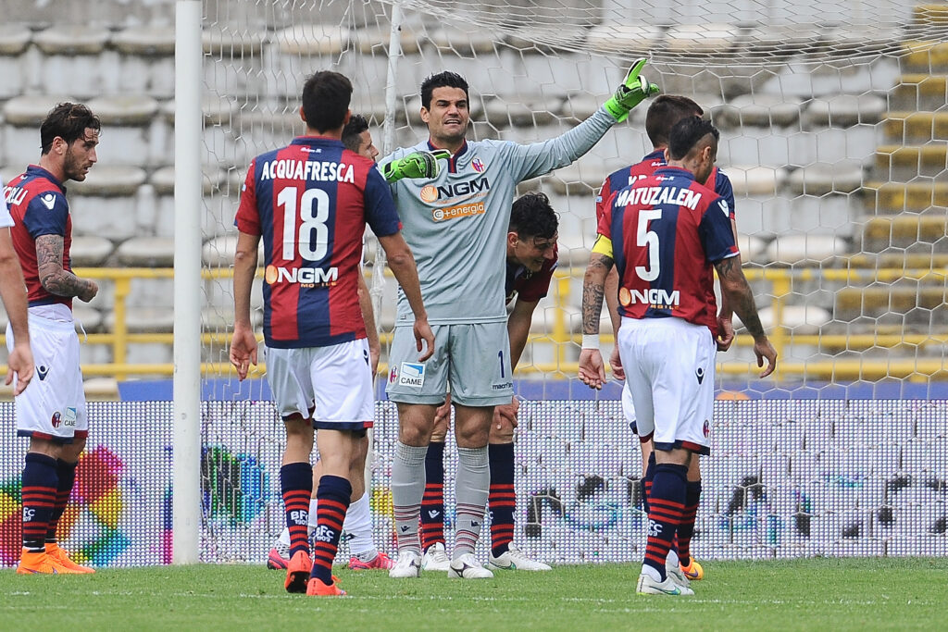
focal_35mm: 500
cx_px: 474
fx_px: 13168
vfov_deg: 2.8
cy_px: 316
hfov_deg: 4.1
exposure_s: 1/1600
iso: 1000
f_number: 5.6
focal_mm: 500
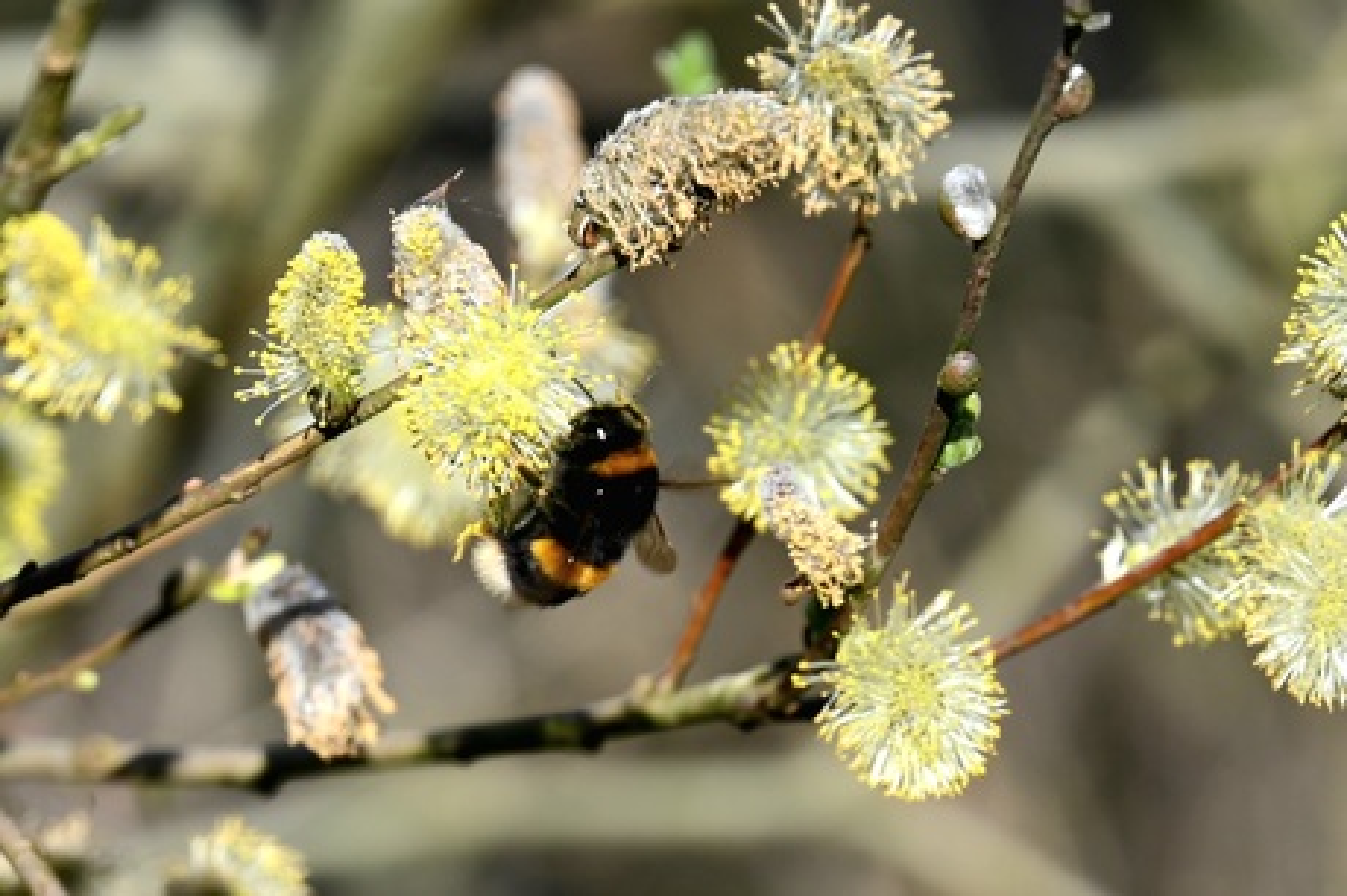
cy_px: 448
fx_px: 7478
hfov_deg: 10.3
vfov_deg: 6.9
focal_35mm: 200
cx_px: 674
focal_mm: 200
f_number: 6.3
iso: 100
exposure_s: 1/400
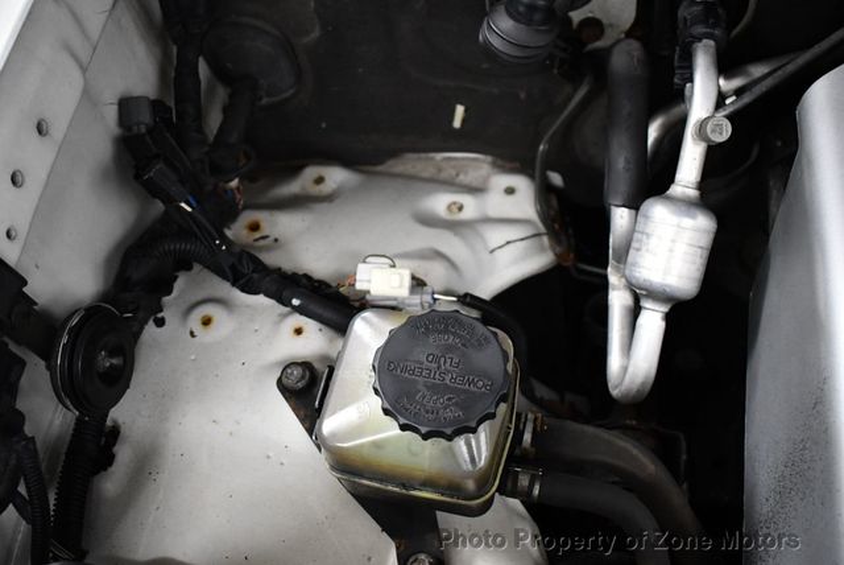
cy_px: 282
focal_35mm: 36
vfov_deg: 36.9
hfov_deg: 53.1
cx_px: 422
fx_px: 845
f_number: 3.5
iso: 2800
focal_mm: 18
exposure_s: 1/125
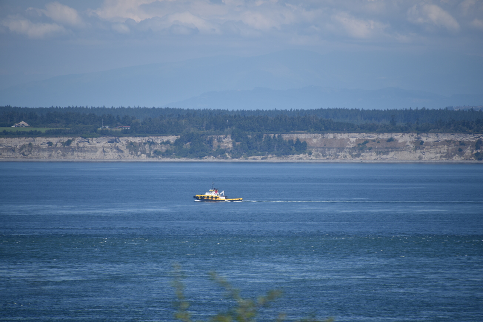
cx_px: 242
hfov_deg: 6.9
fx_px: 4026
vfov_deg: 4.6
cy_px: 161
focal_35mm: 300
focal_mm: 300
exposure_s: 1/640
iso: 100
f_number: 6.3
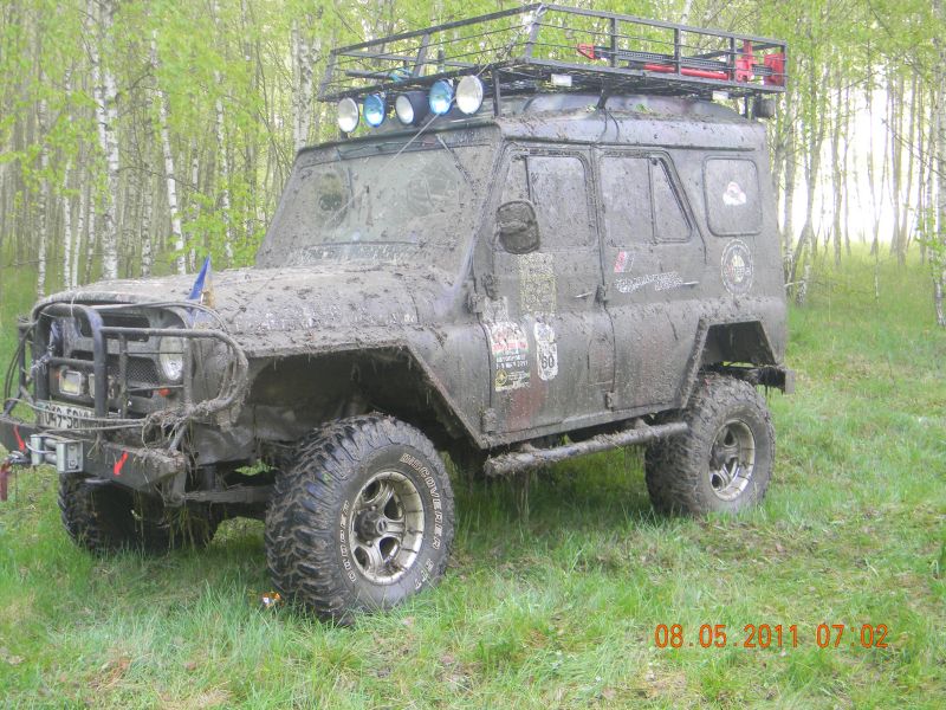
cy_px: 355
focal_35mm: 41
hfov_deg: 45.8
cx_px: 473
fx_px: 1120
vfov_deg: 35.1
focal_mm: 7.3
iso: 80
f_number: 3.8
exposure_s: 1/28.1
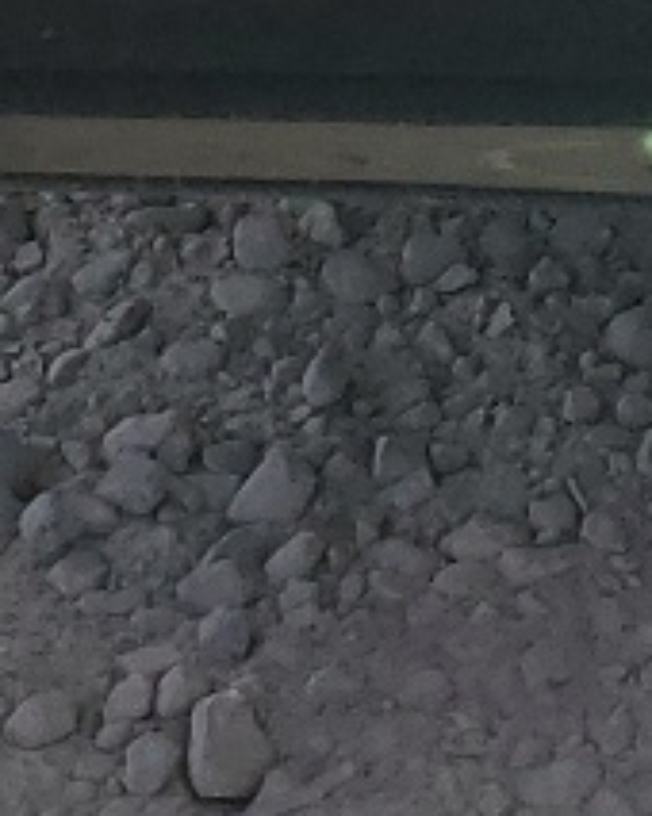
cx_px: 1511
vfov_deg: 9.1
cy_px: -1184
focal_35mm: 191
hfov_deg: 7.6
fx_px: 4614
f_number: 1.5
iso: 50
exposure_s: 1/5000
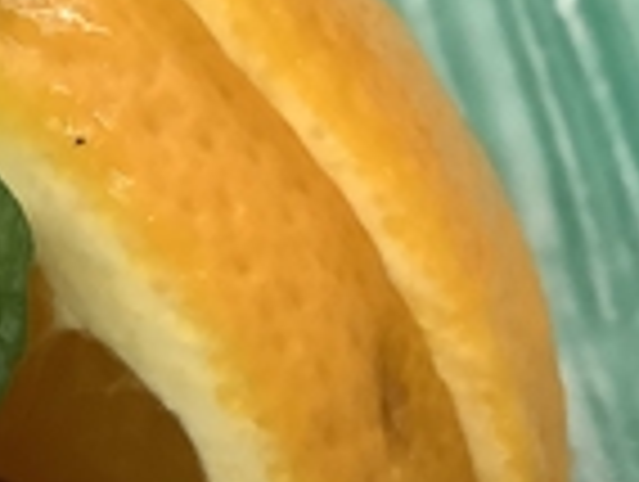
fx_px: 2016
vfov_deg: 13.4
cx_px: -207
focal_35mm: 109
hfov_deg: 16.9
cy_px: 484
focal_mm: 3.3
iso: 320
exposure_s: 1/40
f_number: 2.4
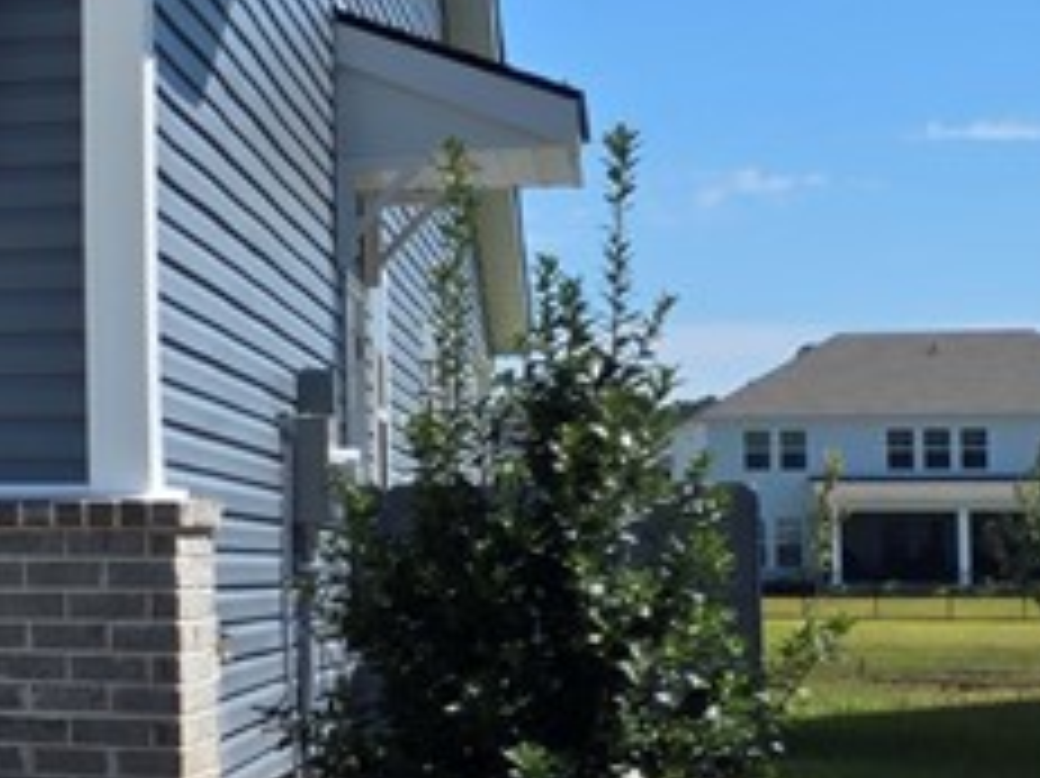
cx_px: -1126
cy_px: 351
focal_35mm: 102
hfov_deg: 15.1
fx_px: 3063
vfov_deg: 14.5
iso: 25
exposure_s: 1/2283
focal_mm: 5.4
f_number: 1.8
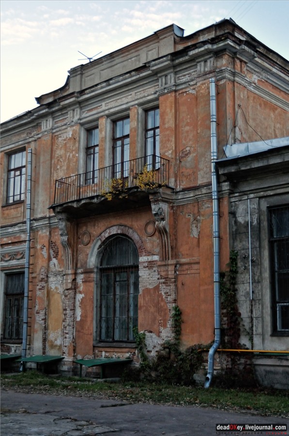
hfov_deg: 26.4
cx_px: 144
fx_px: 616
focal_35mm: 51
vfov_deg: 38.9
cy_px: 218
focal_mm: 34
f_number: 4.5
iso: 800
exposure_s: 1/160
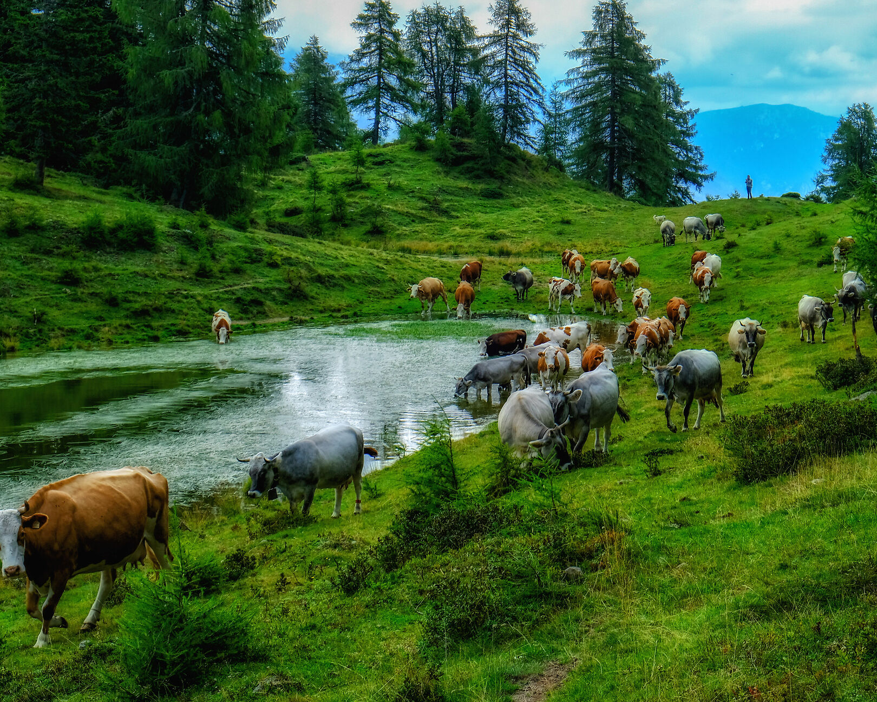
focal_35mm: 89
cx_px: 498
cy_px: 270
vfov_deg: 17.2
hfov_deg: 21.5
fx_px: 2310
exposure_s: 1/160
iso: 200
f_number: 8
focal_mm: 42.5
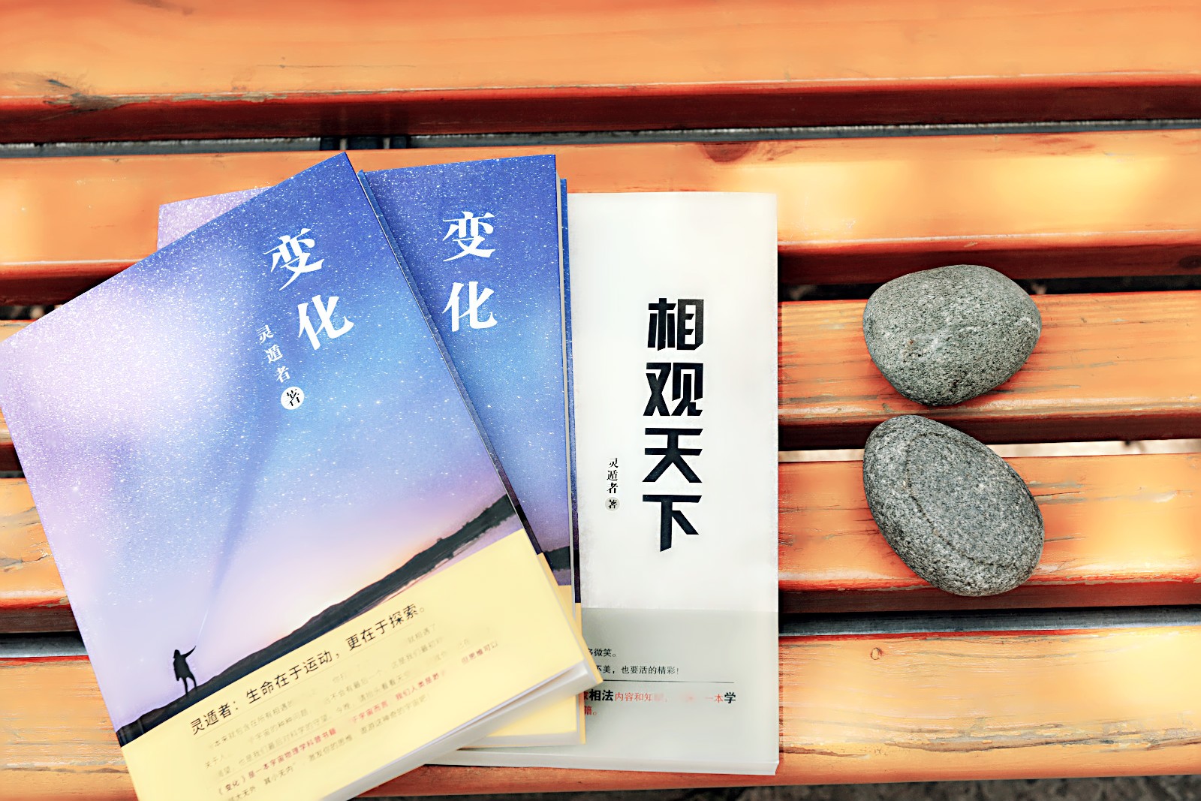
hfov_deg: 32.4
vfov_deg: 21.9
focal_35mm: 62
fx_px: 2068
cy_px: 400
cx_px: 600
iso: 125
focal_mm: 62
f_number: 7.1
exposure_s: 1/200
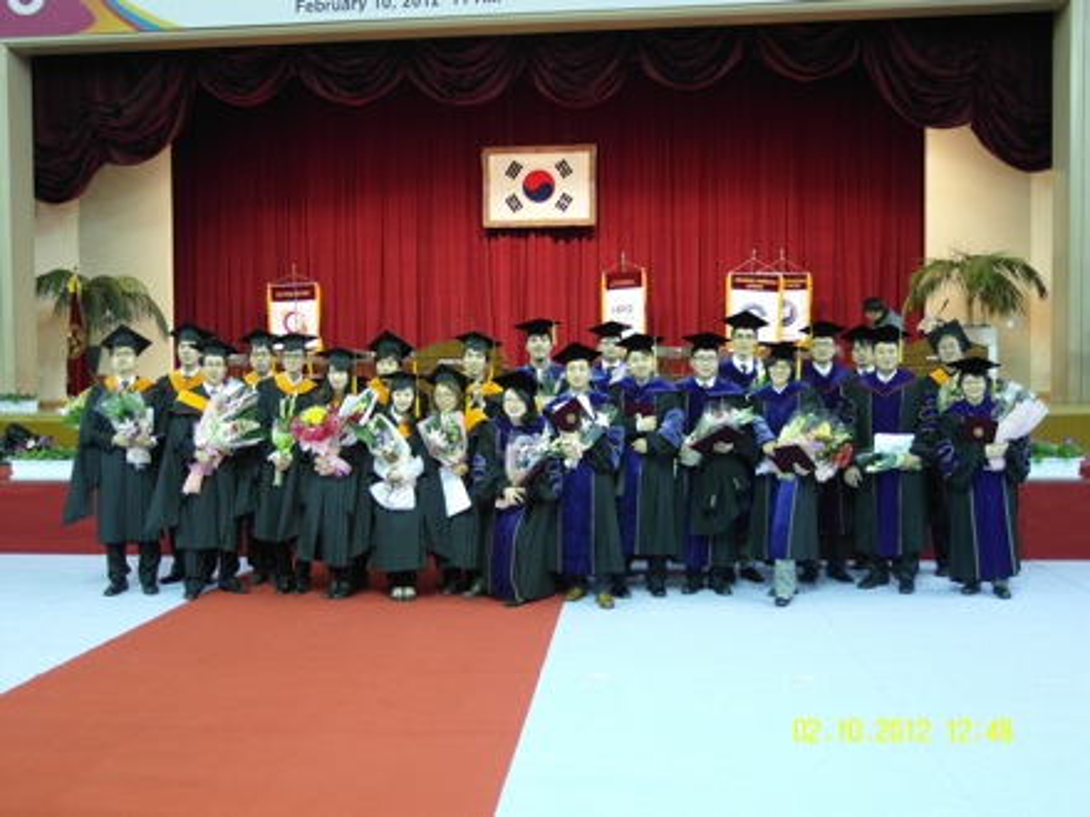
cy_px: 408
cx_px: 545
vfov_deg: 39.7
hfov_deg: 51.4
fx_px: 1134
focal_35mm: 36
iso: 200
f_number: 2
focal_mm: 7.8
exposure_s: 1/30
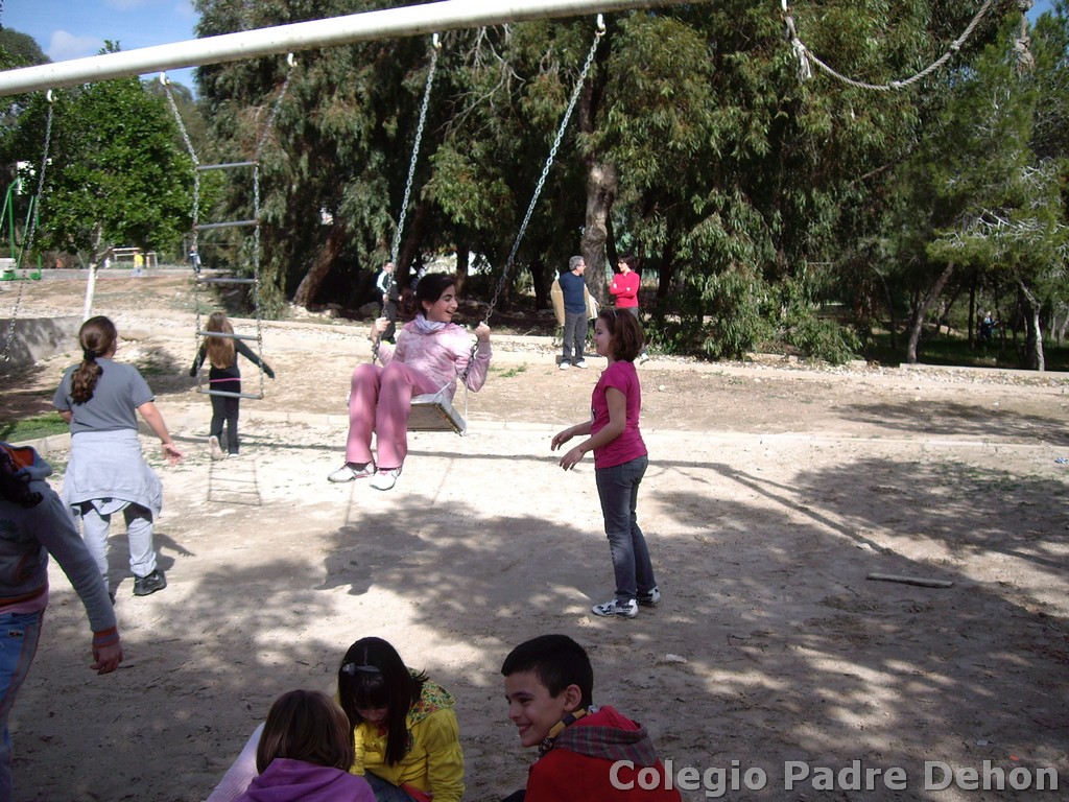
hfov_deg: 49.0
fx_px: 1174
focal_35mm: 38
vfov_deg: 37.7
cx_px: 534
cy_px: 401
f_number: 4.3
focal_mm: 6.2
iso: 64
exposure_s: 1/1250
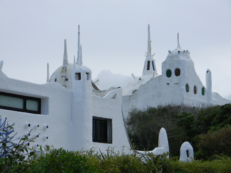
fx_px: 554
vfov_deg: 17.8
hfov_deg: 23.6
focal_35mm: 83
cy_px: 86
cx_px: 116
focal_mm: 15.1
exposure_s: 1/234
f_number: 9
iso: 80
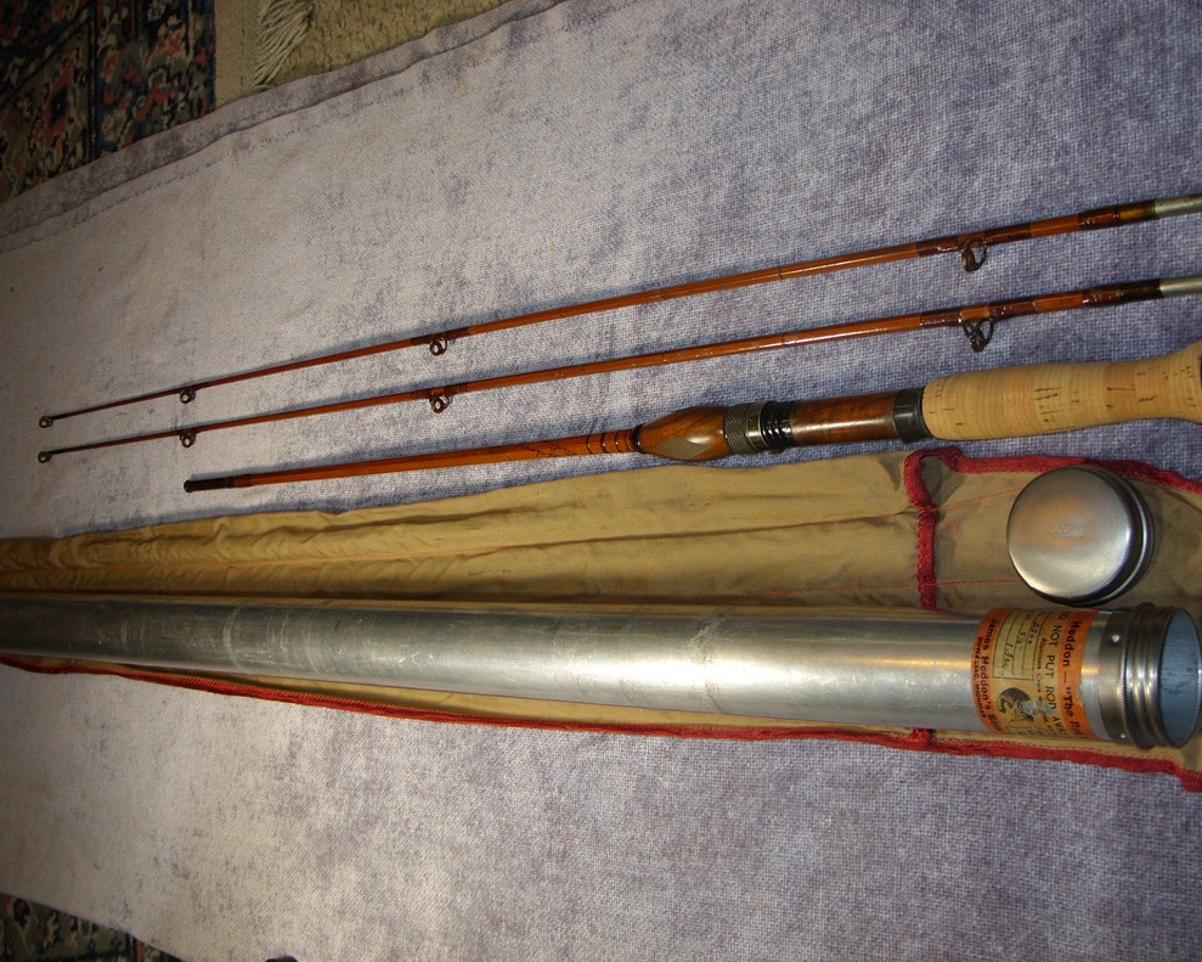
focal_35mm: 40
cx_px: 623
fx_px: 1423
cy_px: 480
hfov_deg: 45.8
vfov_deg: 37.3
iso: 50
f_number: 2.8
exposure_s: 1/30
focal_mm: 7.8
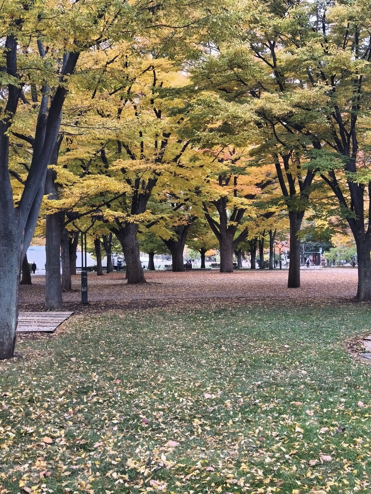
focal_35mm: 46
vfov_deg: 41.2
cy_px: 247
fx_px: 657
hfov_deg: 31.5
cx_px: 186
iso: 100
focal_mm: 6.18
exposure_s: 1/120
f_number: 1.65
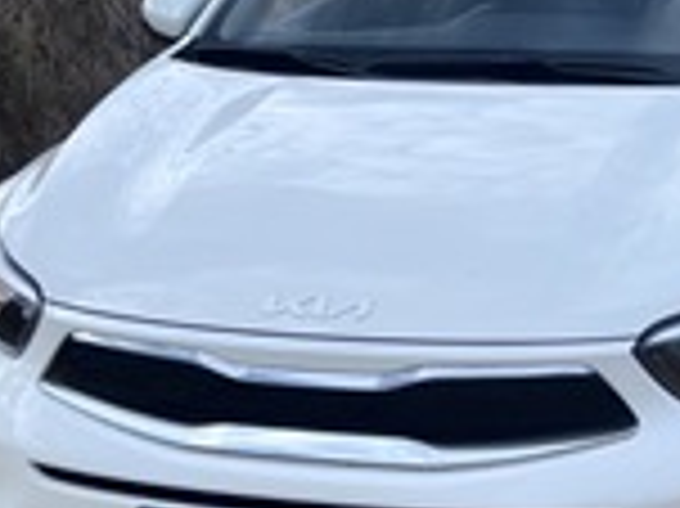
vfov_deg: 23.4
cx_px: 545
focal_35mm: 62
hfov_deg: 30.5
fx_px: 1217
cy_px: 144
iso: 50
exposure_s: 1/4831
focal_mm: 5.7
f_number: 1.5
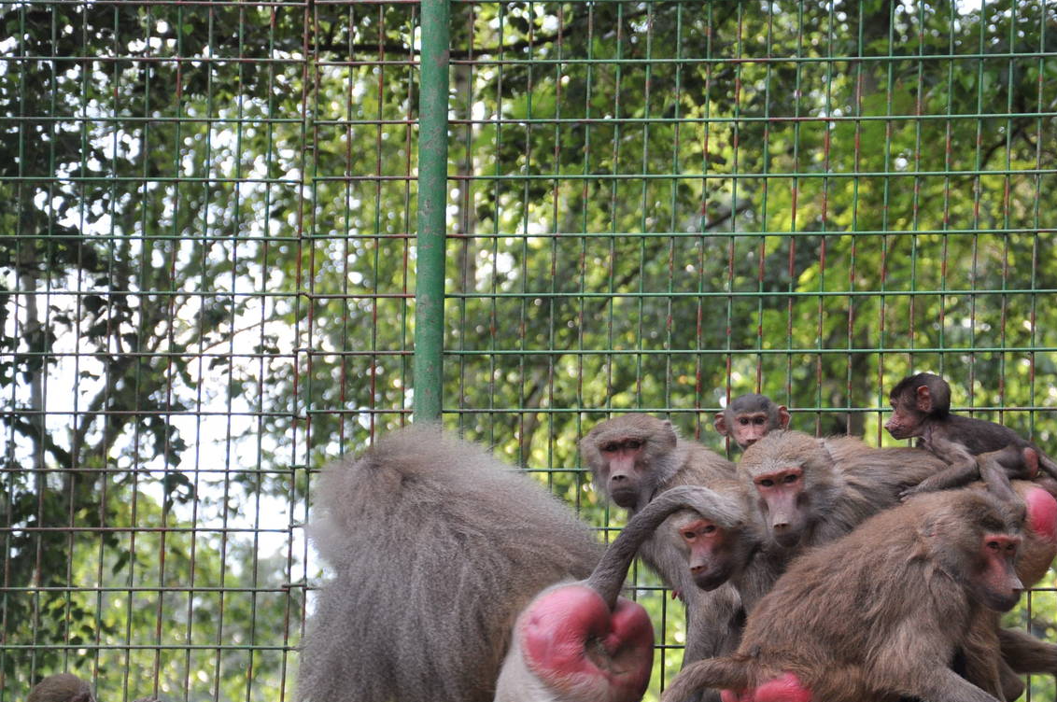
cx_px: 702
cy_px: 458
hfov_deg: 9.2
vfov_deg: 6.2
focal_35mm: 223
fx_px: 6531
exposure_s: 1/250
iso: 500
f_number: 5.6
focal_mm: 105
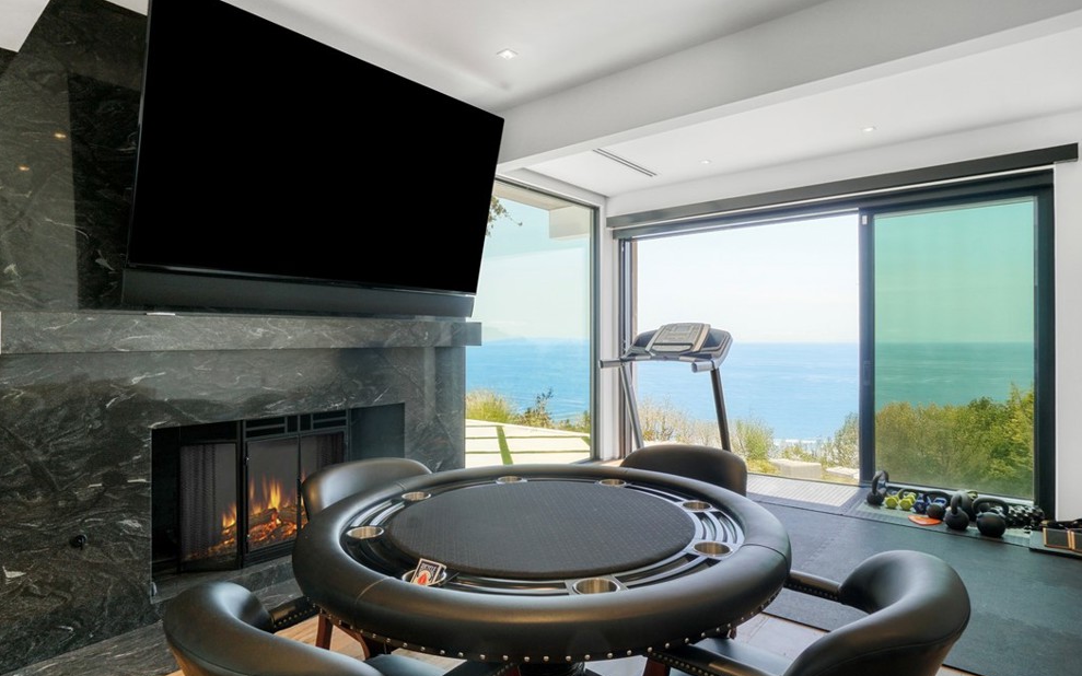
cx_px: 540
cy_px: 337
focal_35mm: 19
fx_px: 560
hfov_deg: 88.0
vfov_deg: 62.2
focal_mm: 12
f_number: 13
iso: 250
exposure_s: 1/20
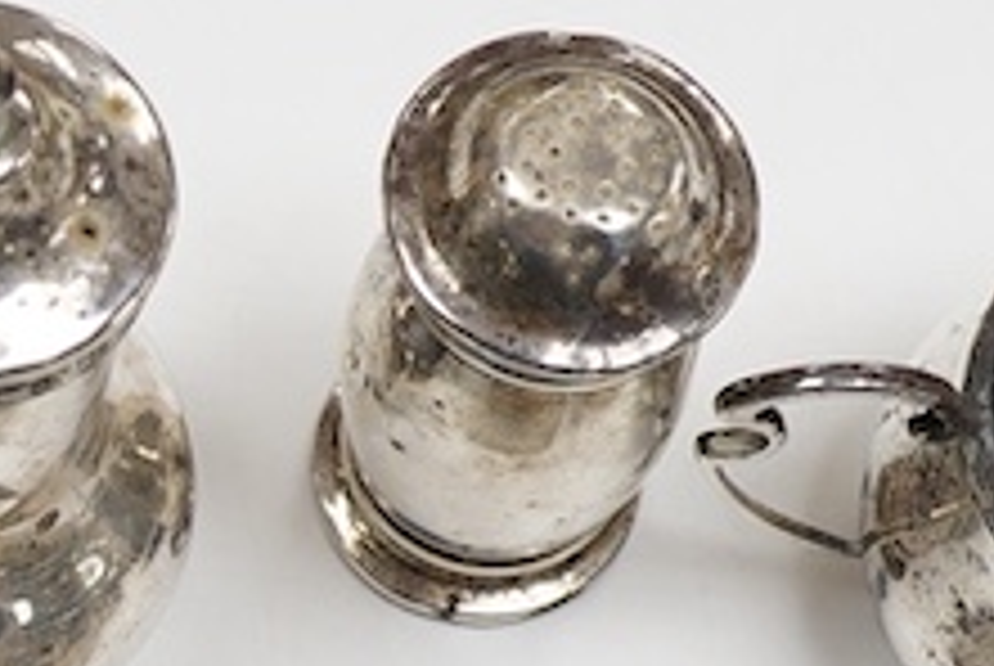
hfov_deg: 11.1
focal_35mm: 183
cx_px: -67
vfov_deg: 7.5
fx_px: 5059
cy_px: 626
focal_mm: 30
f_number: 9
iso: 800
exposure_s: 1/125
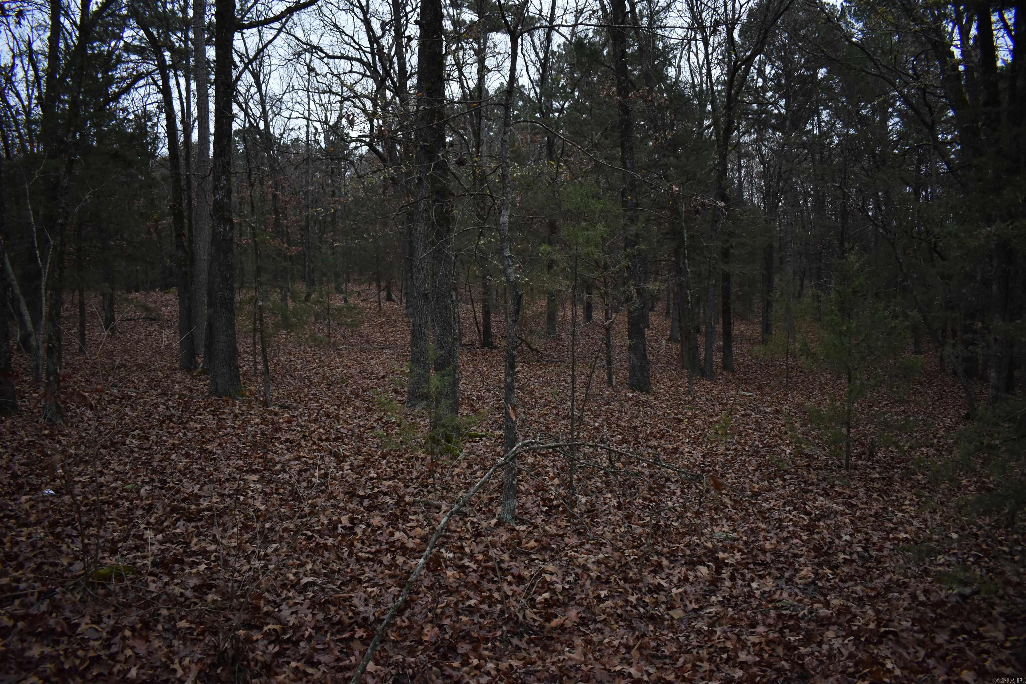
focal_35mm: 27
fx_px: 769
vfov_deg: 47.9
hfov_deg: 67.4
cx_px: 513
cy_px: 342
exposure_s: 1/160
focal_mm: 18
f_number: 3.5
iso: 800
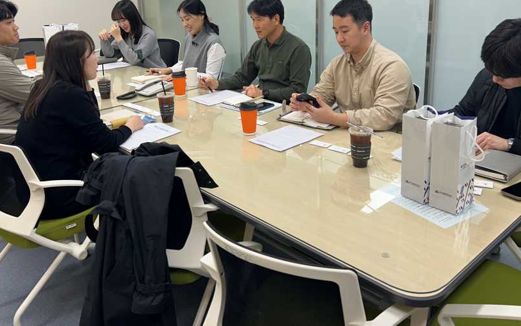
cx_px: 261
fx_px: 483
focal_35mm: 34
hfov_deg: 56.7
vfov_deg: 36.5
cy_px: 87
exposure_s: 1/120
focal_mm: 5.7
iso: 50
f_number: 1.5
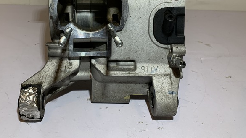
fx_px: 241
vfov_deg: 31.3
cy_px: 30
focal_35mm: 37
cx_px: 102
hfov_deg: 53.7
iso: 64
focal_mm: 4.25
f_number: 1.8
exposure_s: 1/122
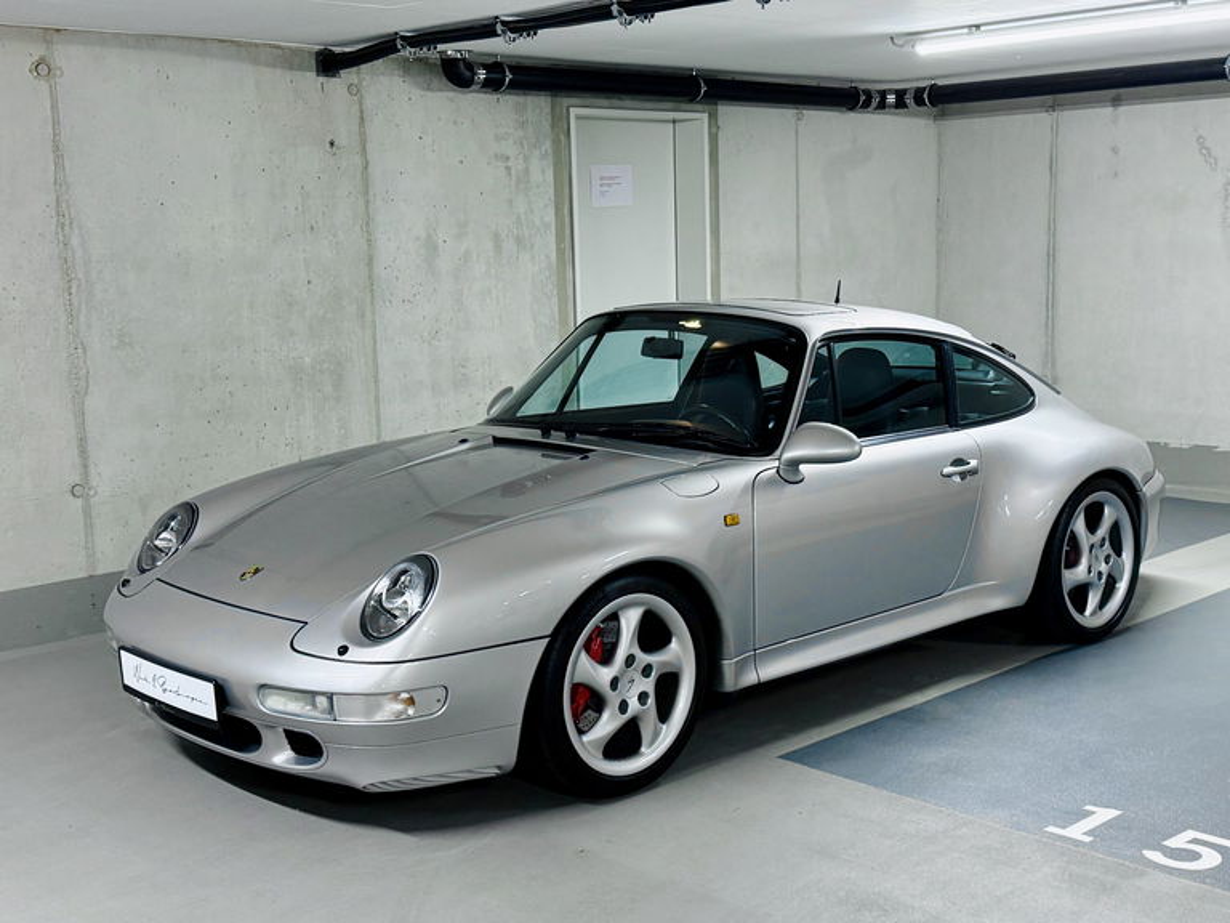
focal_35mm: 24
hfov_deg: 71.6
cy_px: 462
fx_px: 853
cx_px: 615
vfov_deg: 56.8
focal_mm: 6.76
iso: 250
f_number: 1.78
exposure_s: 1/100
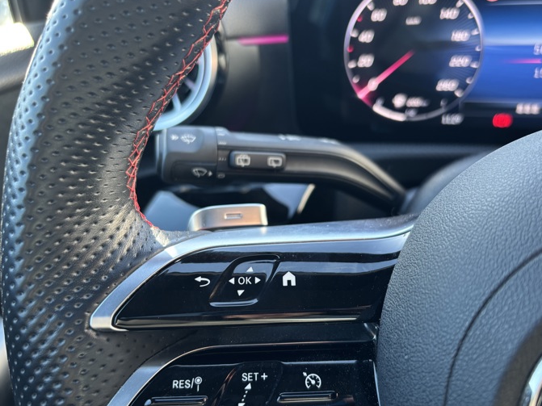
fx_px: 485
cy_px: 211
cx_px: 297
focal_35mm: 31
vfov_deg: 45.4
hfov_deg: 58.3
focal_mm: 5.96
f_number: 1.6
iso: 125
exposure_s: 1/121
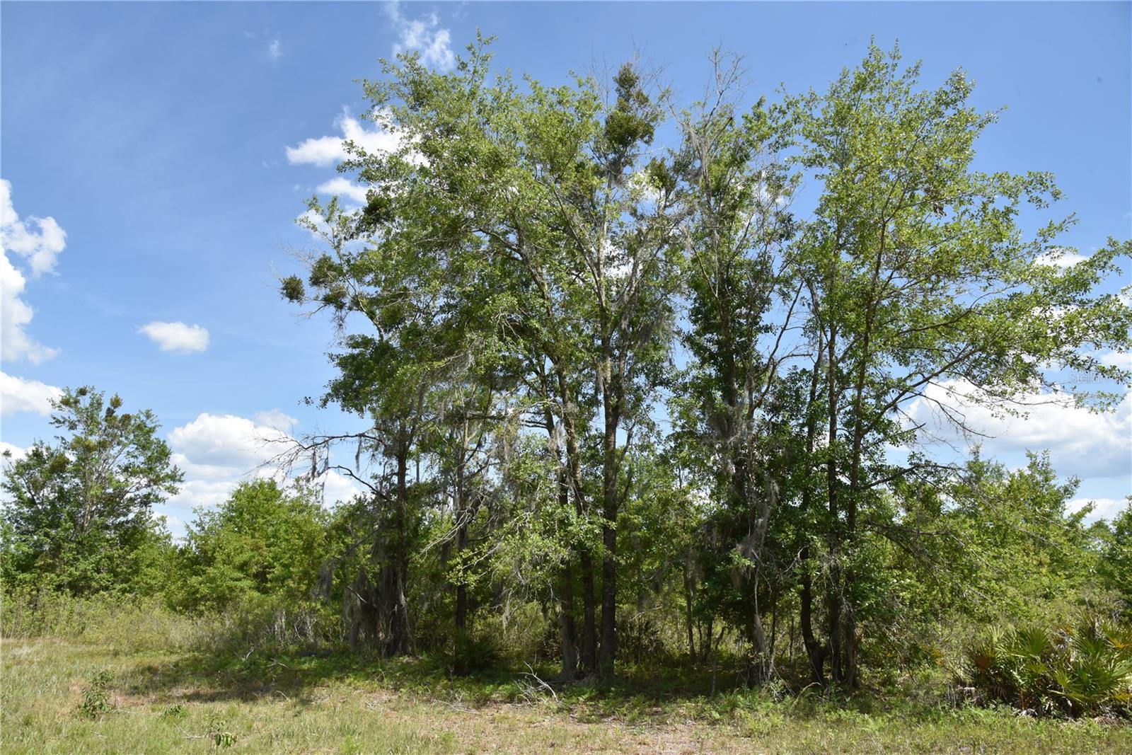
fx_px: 755
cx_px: 566
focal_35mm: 24
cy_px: 378
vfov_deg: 53.1
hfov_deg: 73.7
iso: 1250
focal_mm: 24
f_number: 14
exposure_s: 1/800
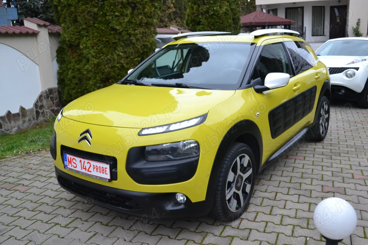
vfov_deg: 39.9
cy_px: 122
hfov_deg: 57.2
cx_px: 184
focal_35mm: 33
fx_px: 337
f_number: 4.5
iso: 400
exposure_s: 1/80
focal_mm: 22
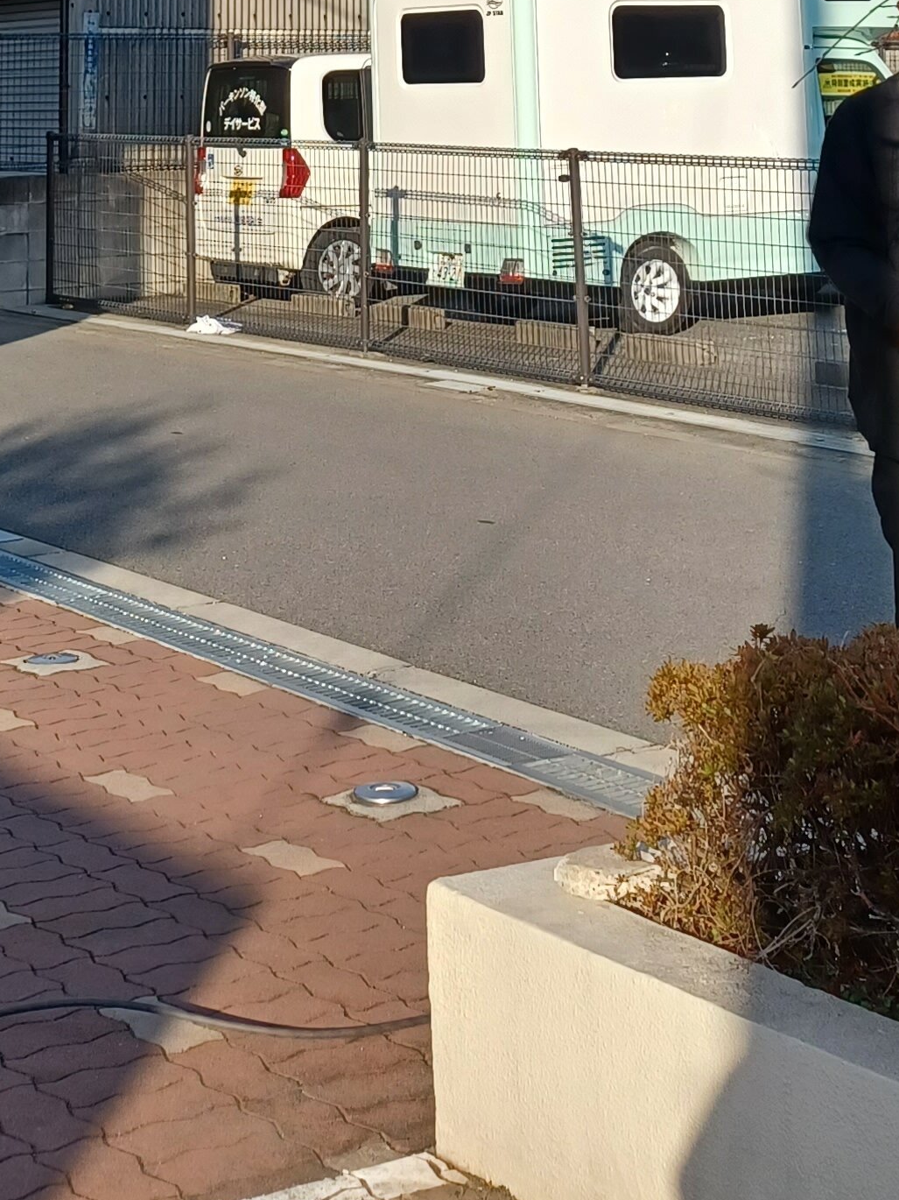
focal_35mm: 73
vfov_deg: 24.3
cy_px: -223
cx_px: 333
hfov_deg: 20.1
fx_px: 2529
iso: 32
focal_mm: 4.6
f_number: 1.8
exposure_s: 1/386
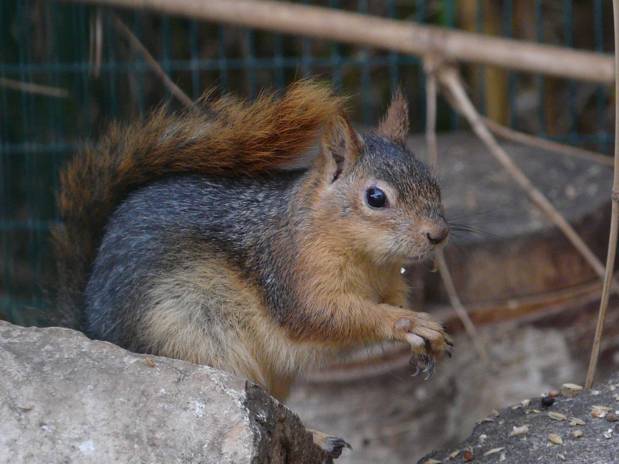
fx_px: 7189
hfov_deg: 4.9
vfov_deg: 3.7
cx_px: 310
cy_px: 232
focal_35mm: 402
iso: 200
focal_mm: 41.5
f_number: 3.6
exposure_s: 1/30
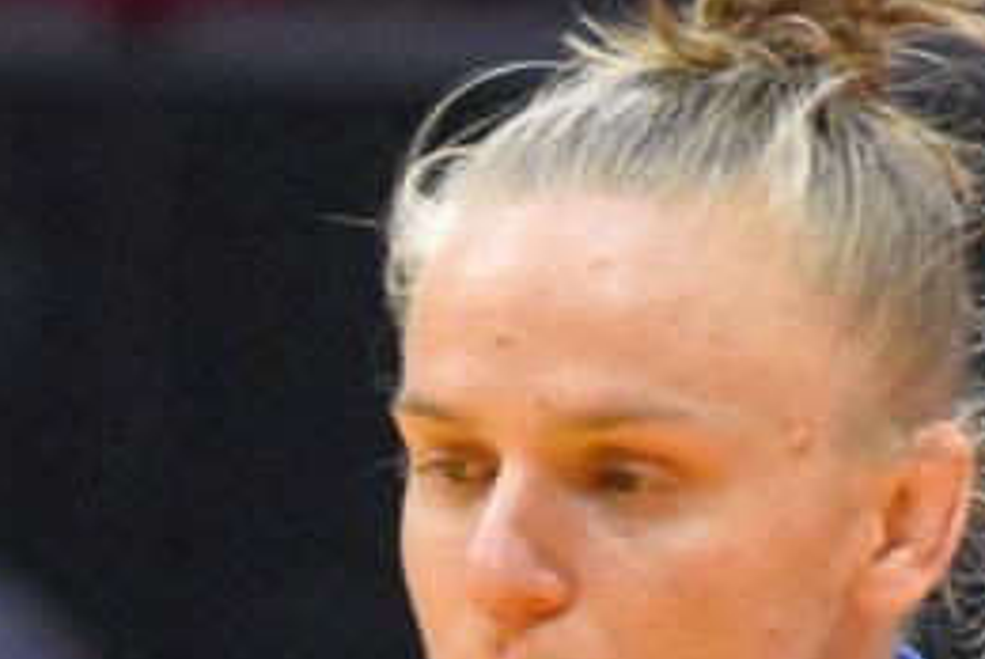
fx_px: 33965
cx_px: 102
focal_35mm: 1240
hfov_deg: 1.7
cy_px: 892
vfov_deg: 1.1
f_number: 7.1
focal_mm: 210
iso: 6400
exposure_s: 1/640
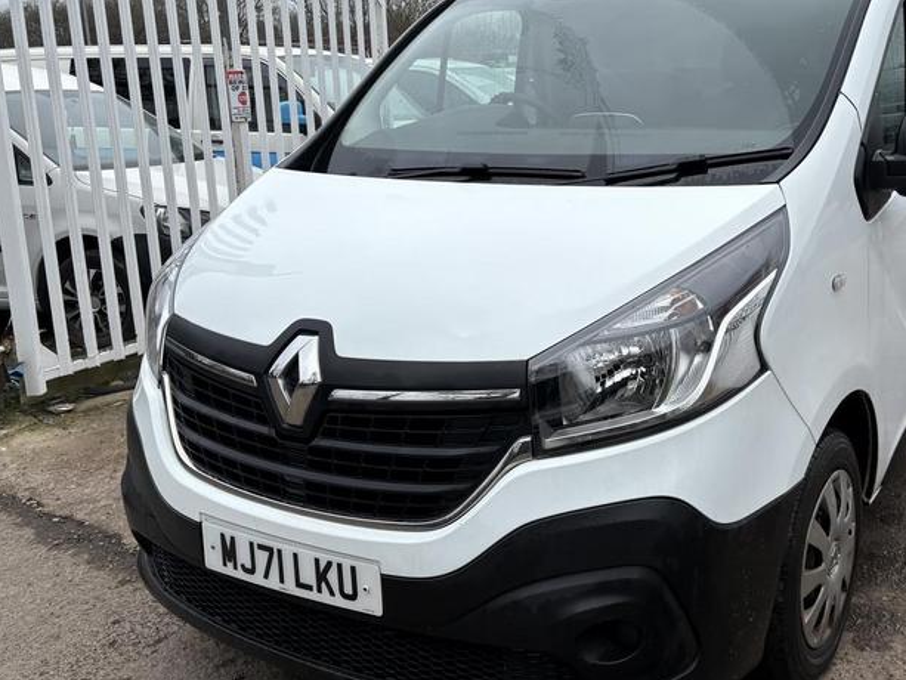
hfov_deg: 48.1
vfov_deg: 37.6
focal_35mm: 38
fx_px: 995
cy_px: 282
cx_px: 610
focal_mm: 5.96
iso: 50
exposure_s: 1/1048
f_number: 1.6
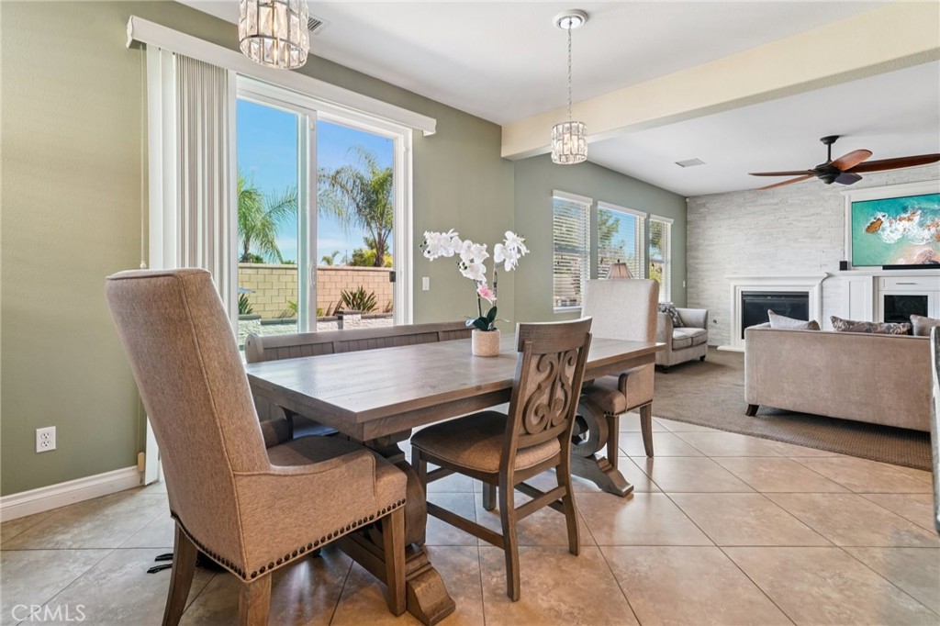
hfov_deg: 93.3
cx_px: 470
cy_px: 313
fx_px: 444
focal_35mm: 17
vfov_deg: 70.4
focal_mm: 17
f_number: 9
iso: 400
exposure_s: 1/20
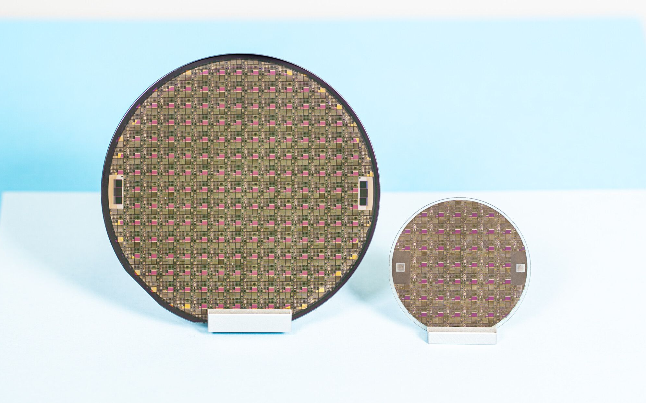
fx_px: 2289
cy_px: 188
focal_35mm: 130
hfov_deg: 16.1
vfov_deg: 10.1
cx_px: 322
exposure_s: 1/60
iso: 100
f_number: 3.5
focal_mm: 85
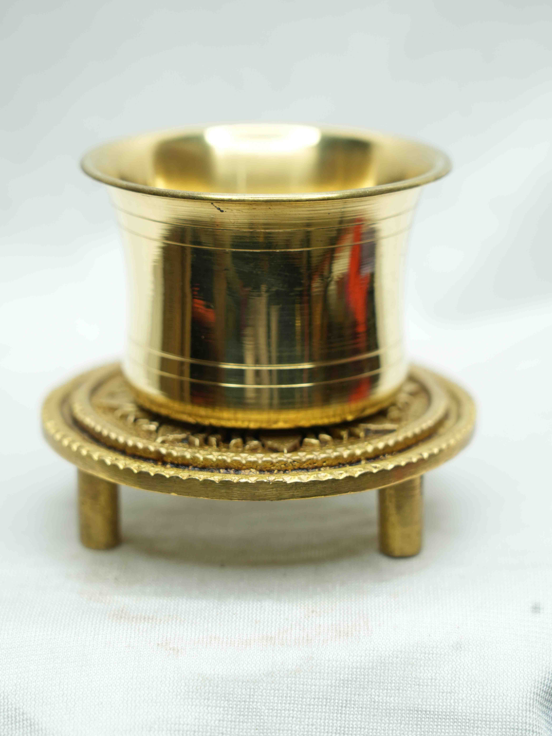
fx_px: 2424
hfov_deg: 13.0
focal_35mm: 114
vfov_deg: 17.3
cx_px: 276
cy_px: 328
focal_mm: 105
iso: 400
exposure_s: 1/80
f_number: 5.6
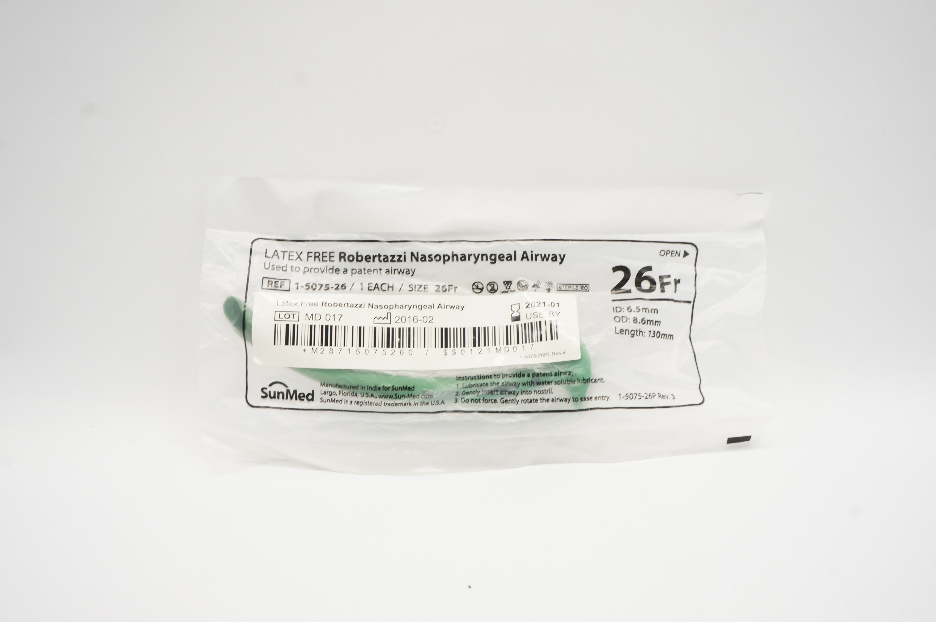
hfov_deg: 67.4
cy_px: 311
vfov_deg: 47.8
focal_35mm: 27
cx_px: 468
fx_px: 701
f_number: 11
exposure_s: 1/40
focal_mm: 18
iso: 800
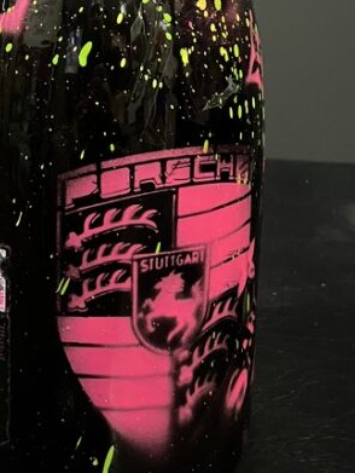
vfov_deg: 29.0
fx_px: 846
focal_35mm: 62
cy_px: -11
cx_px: 93
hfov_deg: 23.5
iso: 800
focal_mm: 5.7
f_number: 1.5
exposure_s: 1/25
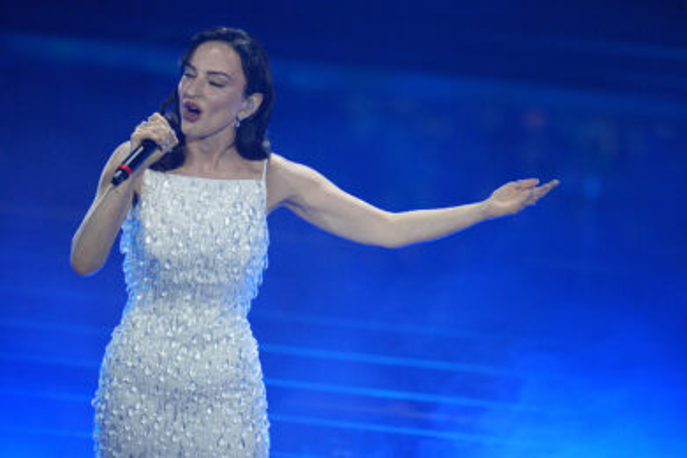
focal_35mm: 400
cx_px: 344
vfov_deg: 3.4
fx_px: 7633
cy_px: 229
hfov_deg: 5.2
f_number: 2.8
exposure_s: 1/640
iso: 4000
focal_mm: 400
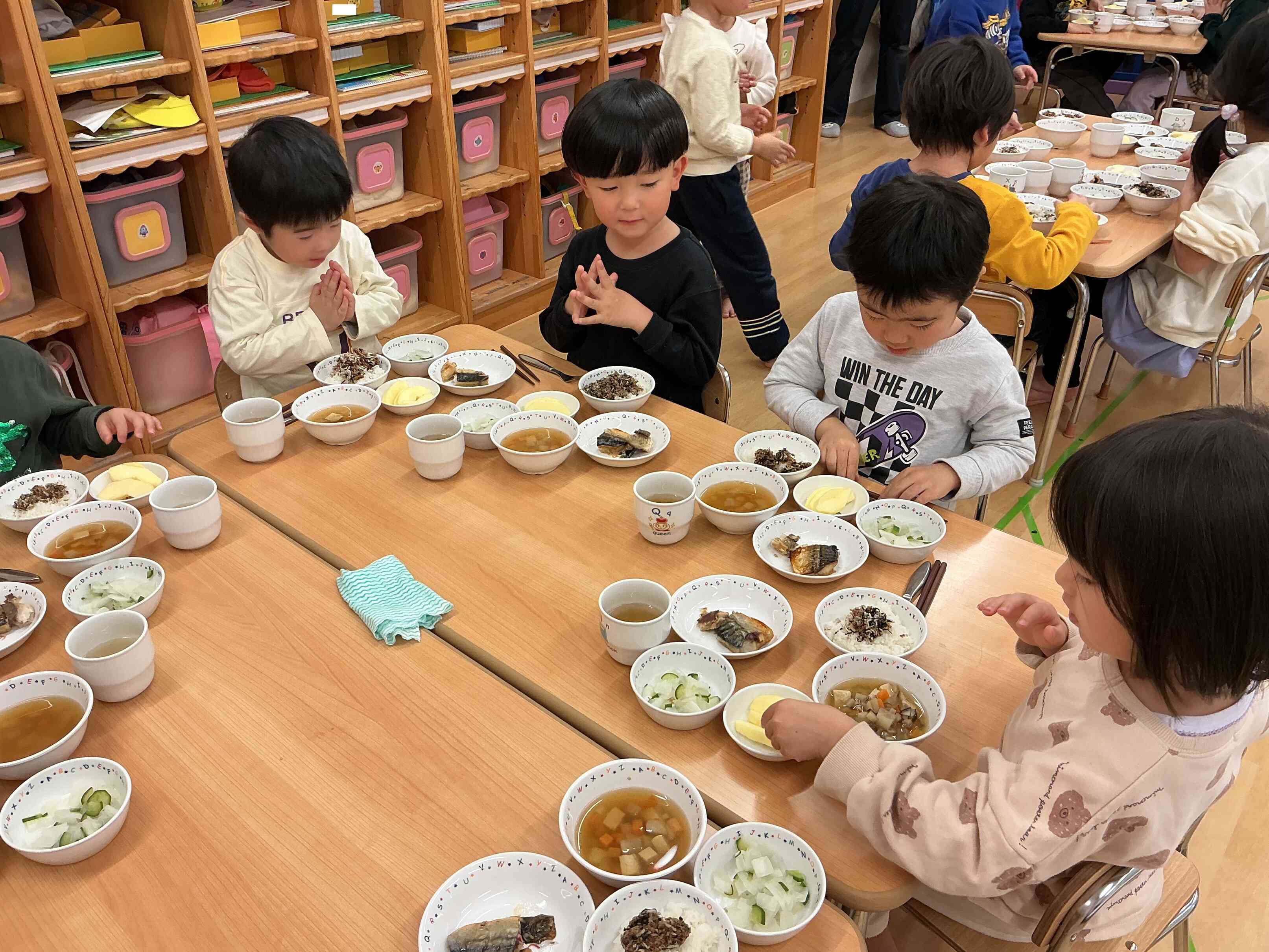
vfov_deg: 48.2
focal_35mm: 29
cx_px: 634
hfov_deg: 61.7
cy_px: 476
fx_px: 1063
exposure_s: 1/100
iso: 40
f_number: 1.8
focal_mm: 3
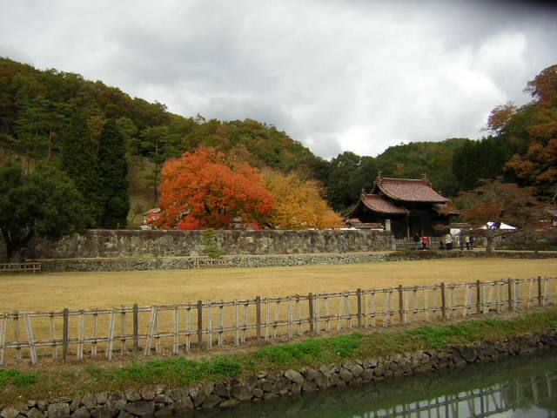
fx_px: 579
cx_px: 278
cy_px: 209
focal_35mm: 36
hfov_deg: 51.4
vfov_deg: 39.7
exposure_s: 1/153
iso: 50
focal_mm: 4.7
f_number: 5.2
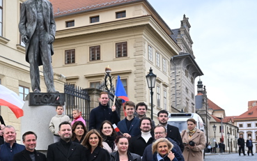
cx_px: 32
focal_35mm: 62
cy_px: 130
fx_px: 434
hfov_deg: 31.6
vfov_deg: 20.7
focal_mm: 32.5
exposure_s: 1/800
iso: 800
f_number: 5
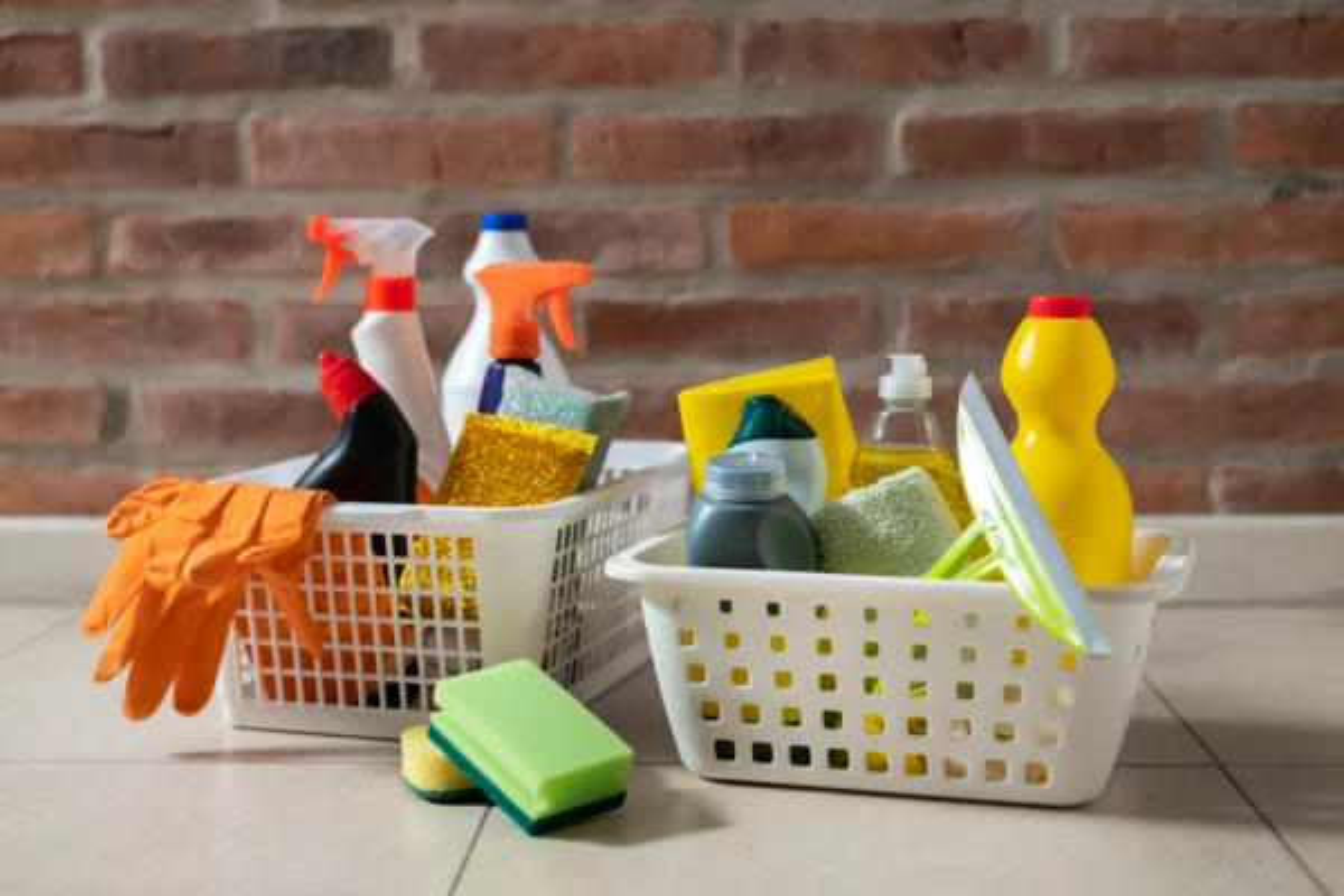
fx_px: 1867
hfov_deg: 39.6
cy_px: 448
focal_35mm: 50
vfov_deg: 27.0
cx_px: 672
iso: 320
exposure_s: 1/125
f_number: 3.2
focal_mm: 50
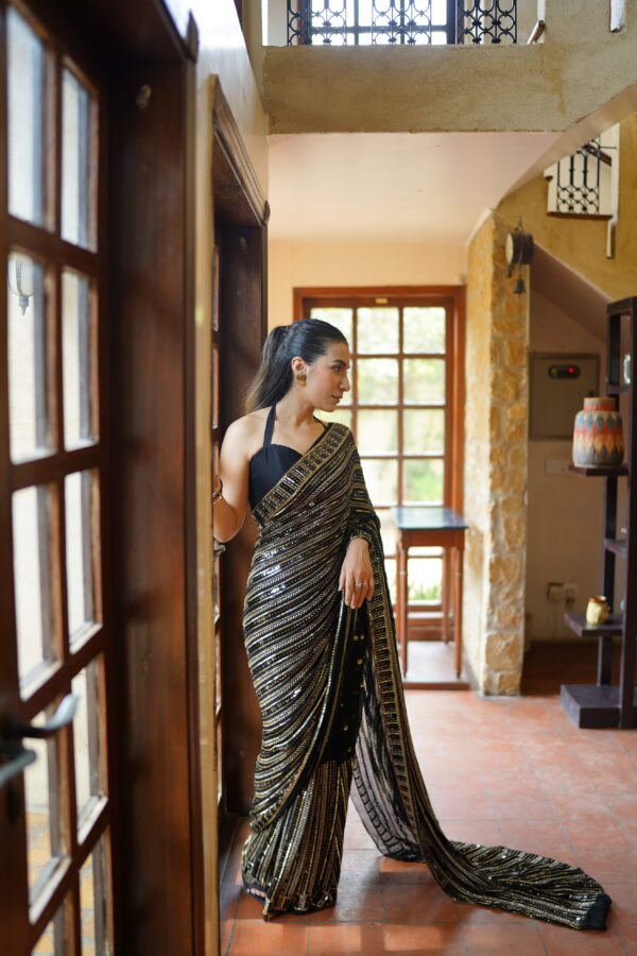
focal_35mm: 35
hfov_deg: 37.9
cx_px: 318
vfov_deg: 54.4
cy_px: 478
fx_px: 929
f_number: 1.4
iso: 125
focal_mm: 35
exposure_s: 1/100
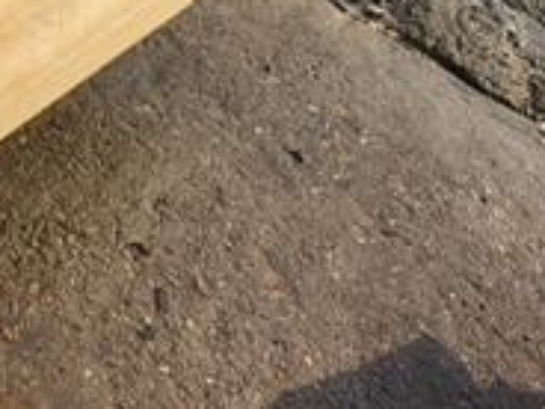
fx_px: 1574
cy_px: -382
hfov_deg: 16.7
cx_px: -409
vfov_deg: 13.0
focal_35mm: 100
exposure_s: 1/2809
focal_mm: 6.54
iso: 72
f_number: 4
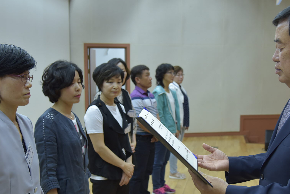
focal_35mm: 51
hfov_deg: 38.9
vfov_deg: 26.4
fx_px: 411
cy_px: 122
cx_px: 153
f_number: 4
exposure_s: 1/100
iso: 1000
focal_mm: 32
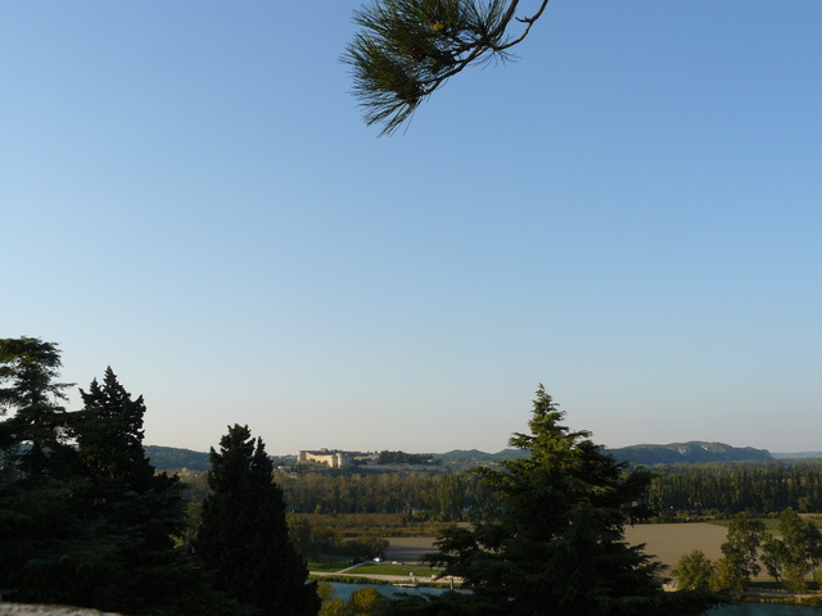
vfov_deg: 39.7
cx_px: 411
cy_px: 308
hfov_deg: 51.4
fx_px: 855
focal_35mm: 36
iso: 100
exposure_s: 1/250
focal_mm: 6
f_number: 5.6
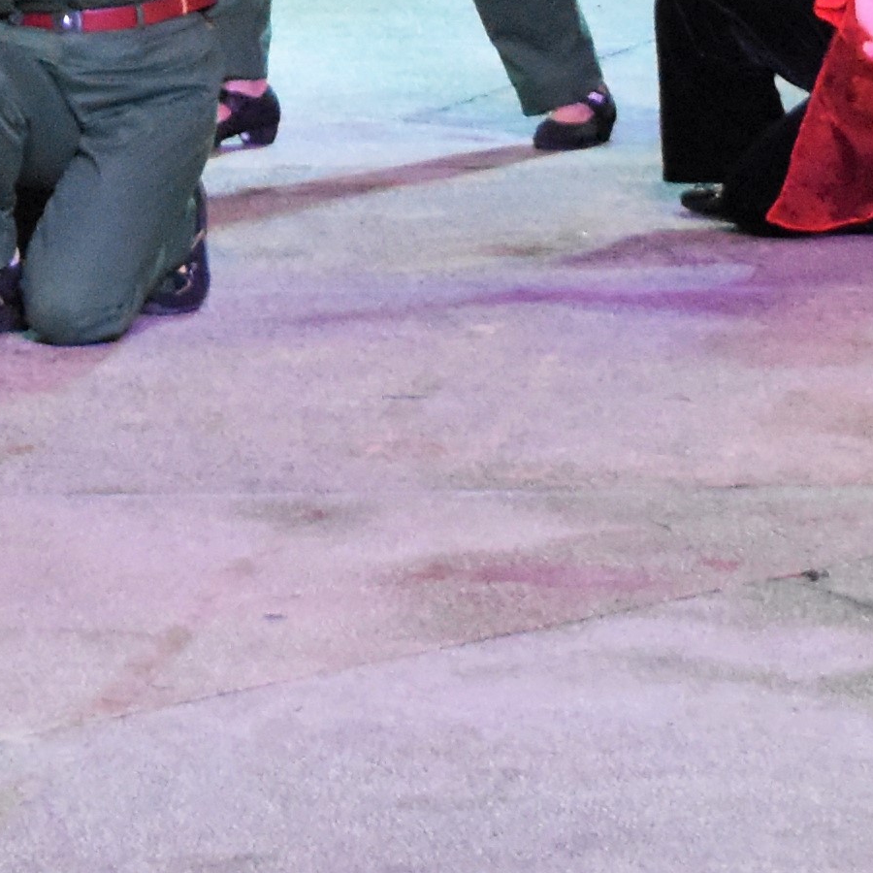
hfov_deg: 6.9
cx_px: 187
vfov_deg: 6.7
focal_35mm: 255
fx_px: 7276
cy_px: -601
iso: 4000
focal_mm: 30
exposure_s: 1/60
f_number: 4.2
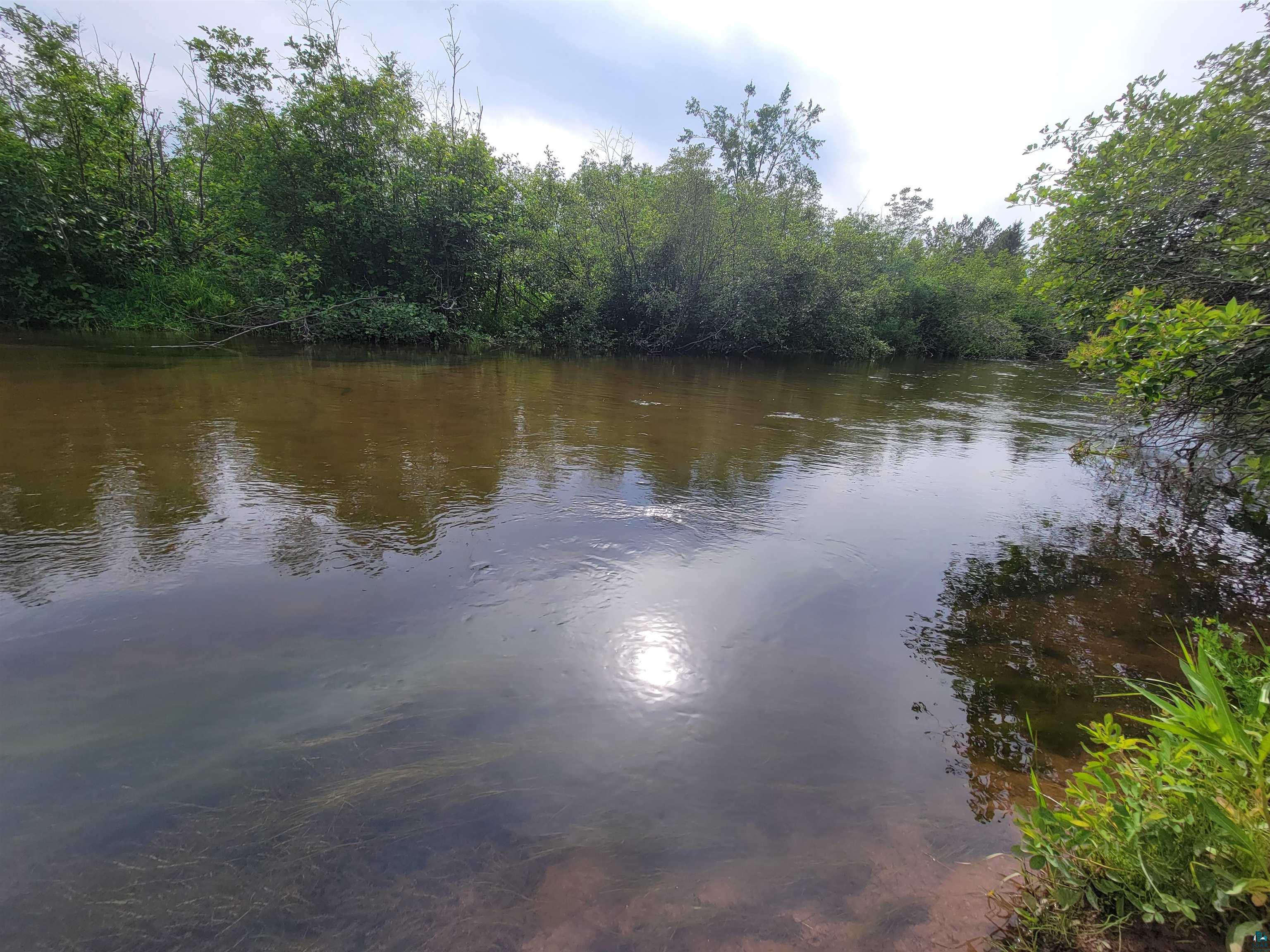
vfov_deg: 89.9
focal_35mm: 13
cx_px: 635
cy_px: 476
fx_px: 477
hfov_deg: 106.2
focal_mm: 2.2
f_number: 2.2
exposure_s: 1/1167
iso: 50
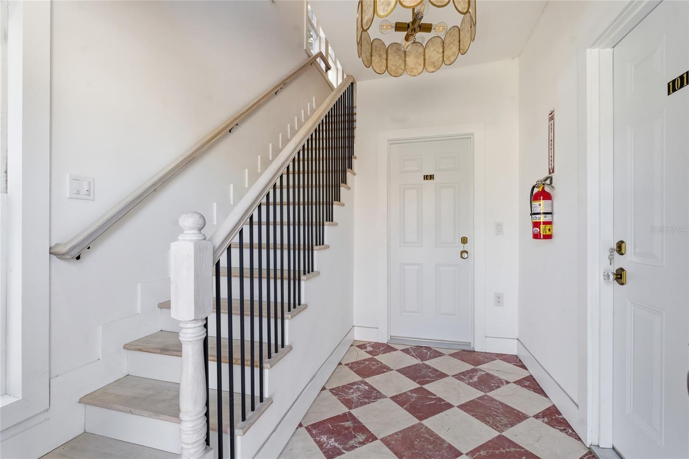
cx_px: 344
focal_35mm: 16
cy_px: 230
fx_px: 306
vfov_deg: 73.7
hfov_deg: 96.7
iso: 100
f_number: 8
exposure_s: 1/60
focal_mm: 16
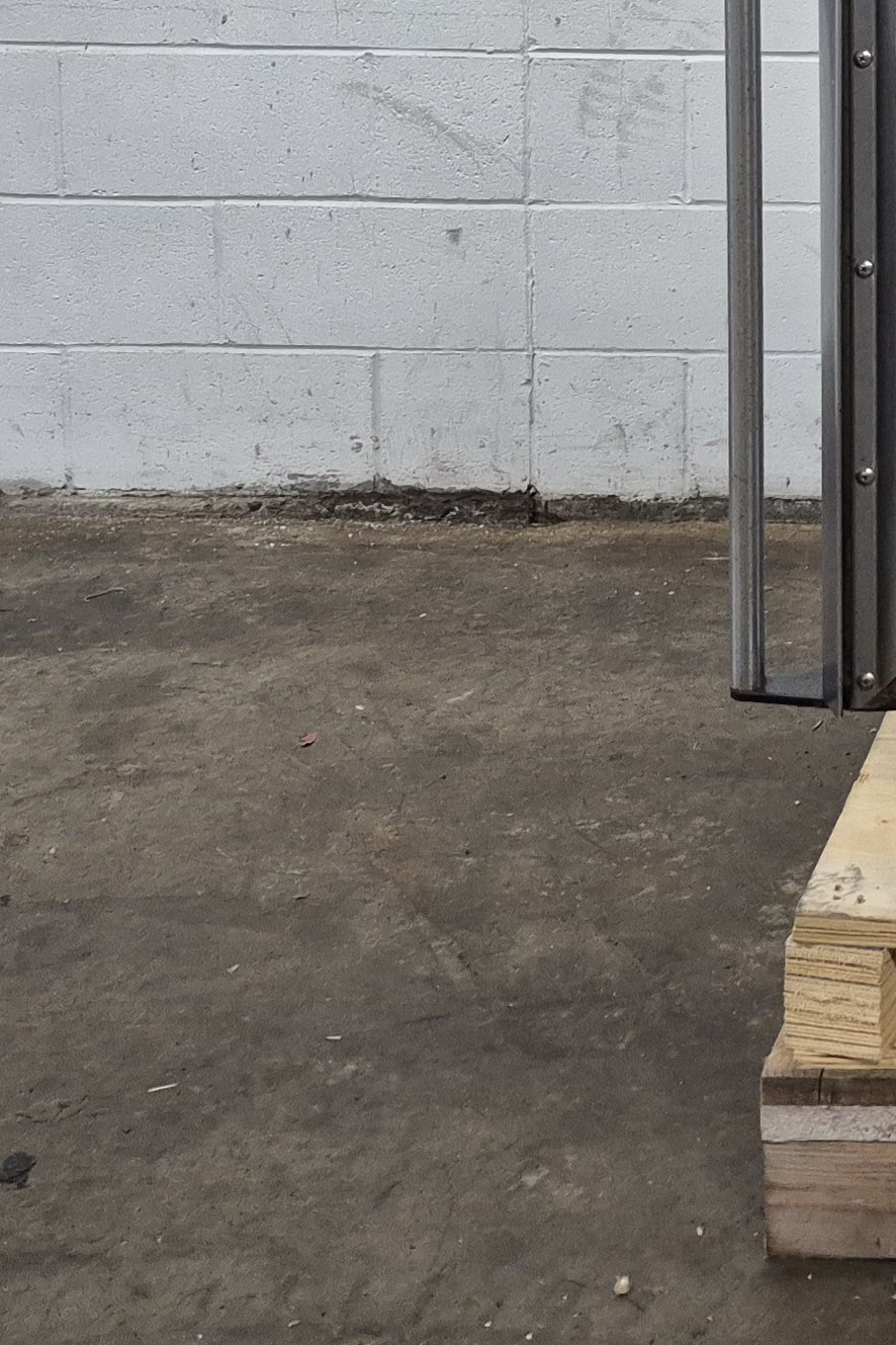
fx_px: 2688
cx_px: 1409
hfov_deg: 16.9
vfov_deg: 25.8
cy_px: -158
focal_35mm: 72
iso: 250
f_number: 1.8
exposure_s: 1/120
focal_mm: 5.4
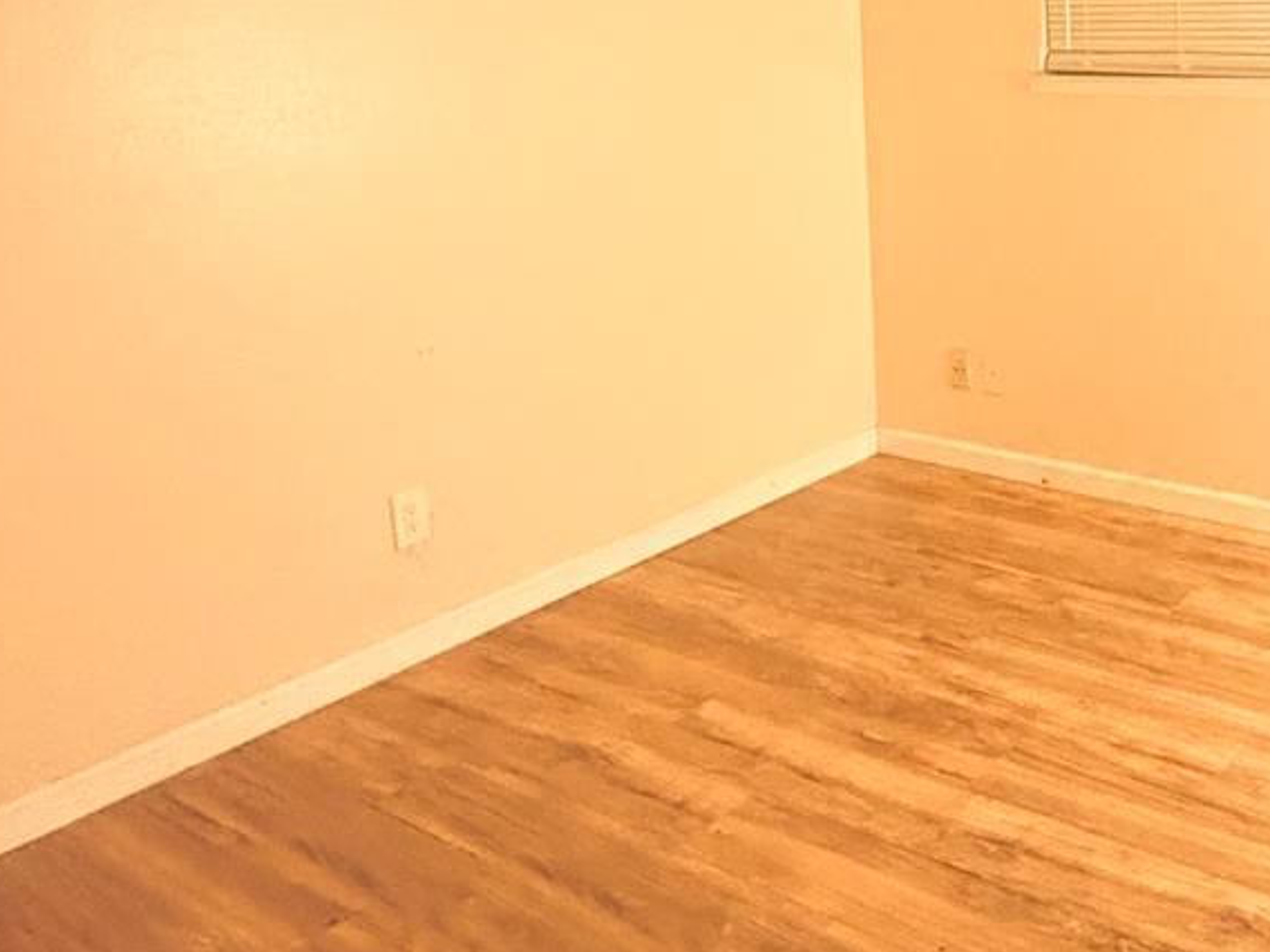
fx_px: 1357
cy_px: 213
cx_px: 1073
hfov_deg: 46.6
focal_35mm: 37
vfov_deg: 37.5
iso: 800
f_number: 2.2
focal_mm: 2.22
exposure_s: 1/60
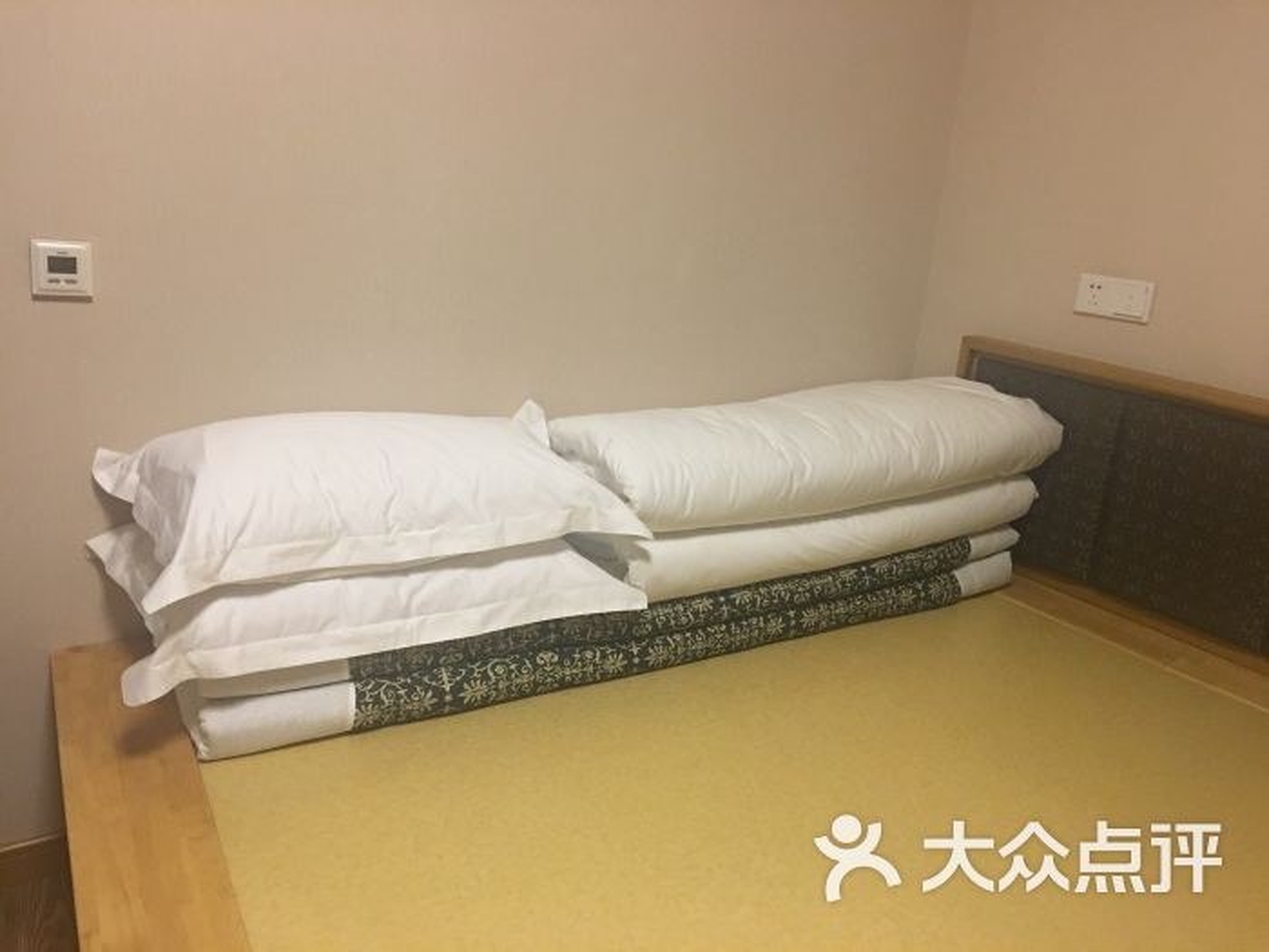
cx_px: 634
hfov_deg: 61.7
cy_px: 476
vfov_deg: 48.2
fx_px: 1063
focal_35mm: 29
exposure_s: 1/17
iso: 125
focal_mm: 4.15
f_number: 2.2
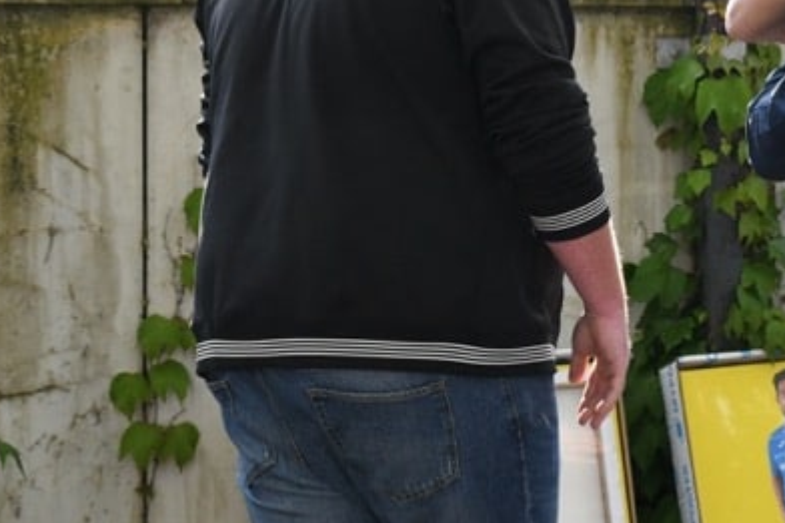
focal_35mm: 124
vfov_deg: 11.0
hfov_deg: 15.4
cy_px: 49
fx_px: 2703
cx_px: 1127
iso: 2000
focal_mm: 38
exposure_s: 1/800
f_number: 8
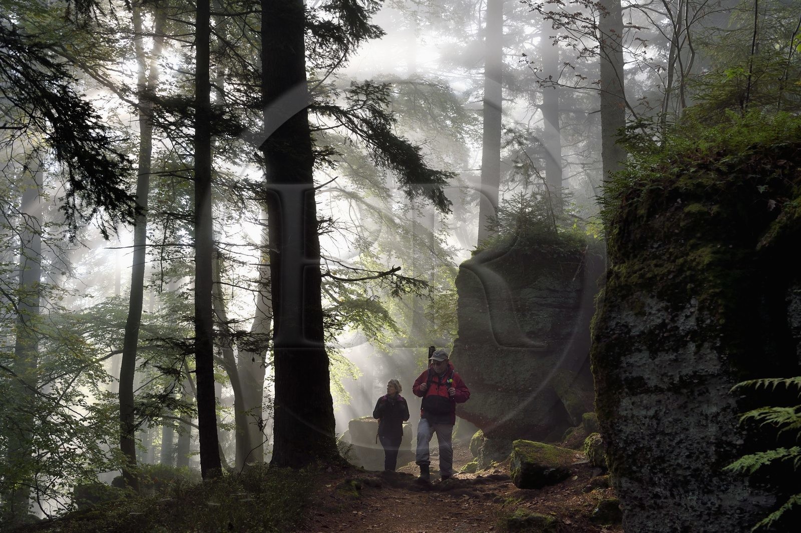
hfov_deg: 48.5
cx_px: 400
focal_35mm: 40
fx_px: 890
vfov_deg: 33.4
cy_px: 266
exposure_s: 1/125
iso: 400
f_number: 9
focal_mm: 40
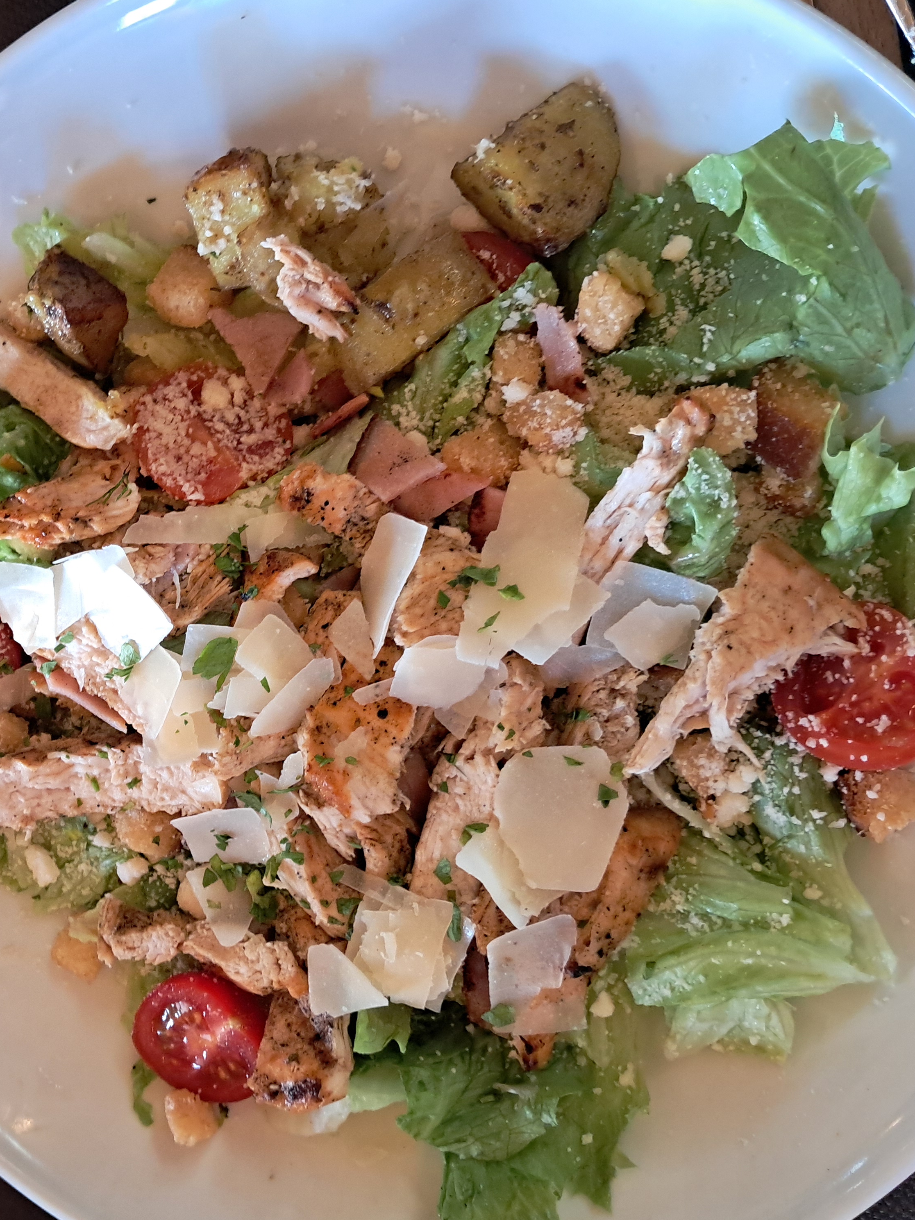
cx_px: 235
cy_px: 618
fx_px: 1304
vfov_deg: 50.1
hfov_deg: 37.8
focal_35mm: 37
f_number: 1.8
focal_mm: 4
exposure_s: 1/60
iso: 500
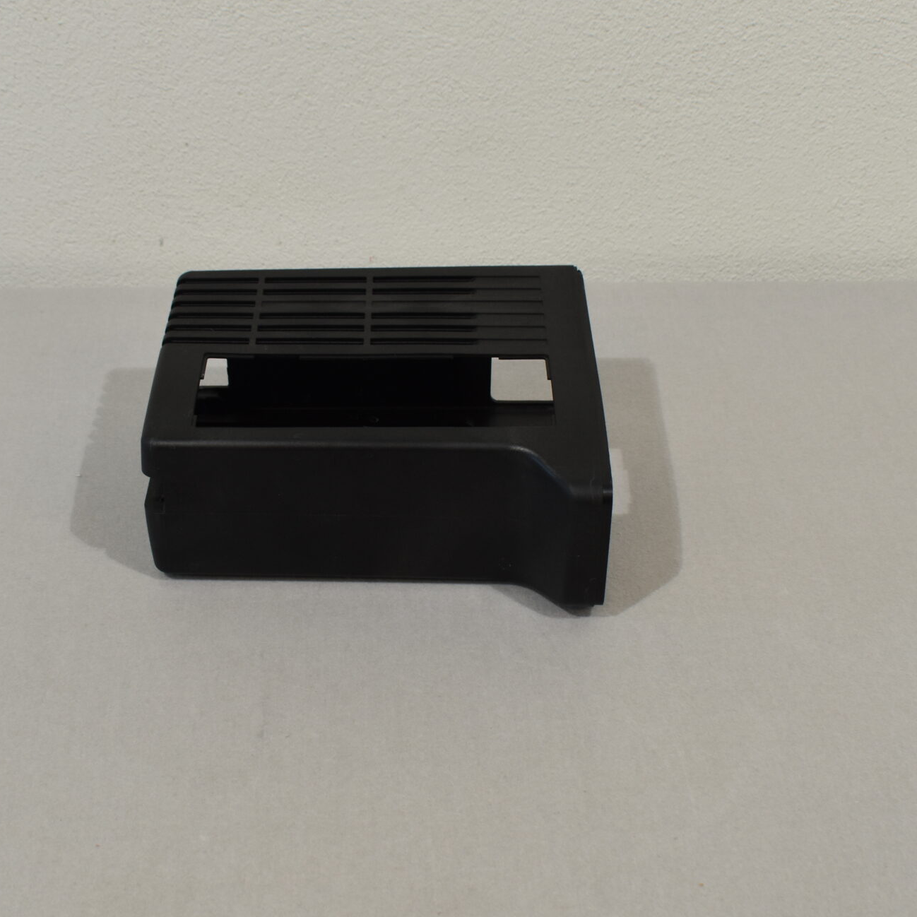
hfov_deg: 29.6
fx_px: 1733
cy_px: 503
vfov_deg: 29.6
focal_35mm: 58
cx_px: 408
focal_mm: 23
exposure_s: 1/100
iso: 400
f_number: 5.6
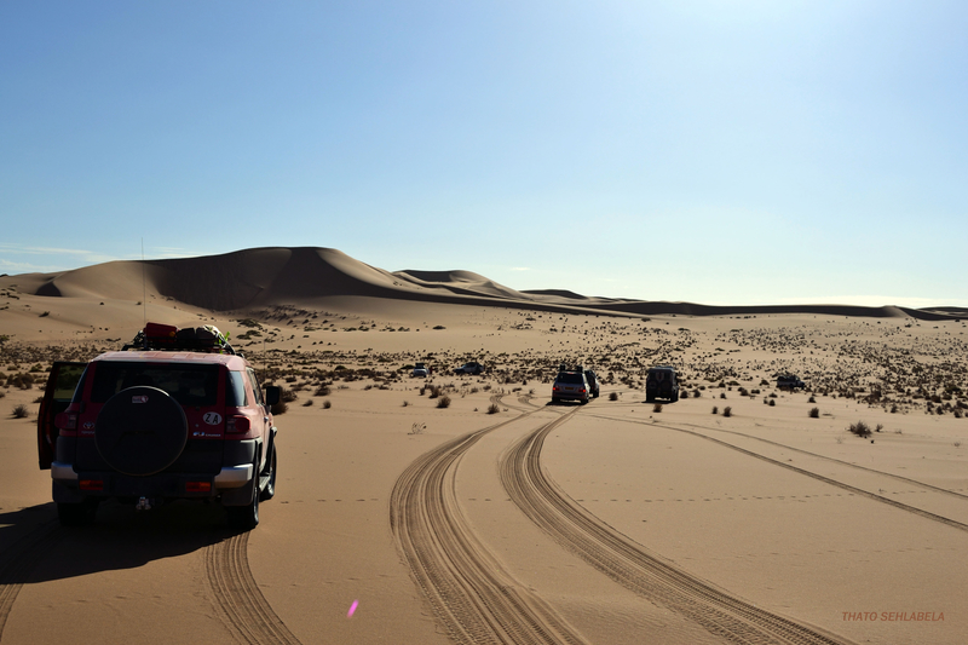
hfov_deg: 49.6
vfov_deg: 34.2
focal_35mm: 39
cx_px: 484
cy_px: 322
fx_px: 1048
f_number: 8
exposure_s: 1/800
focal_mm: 26
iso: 100
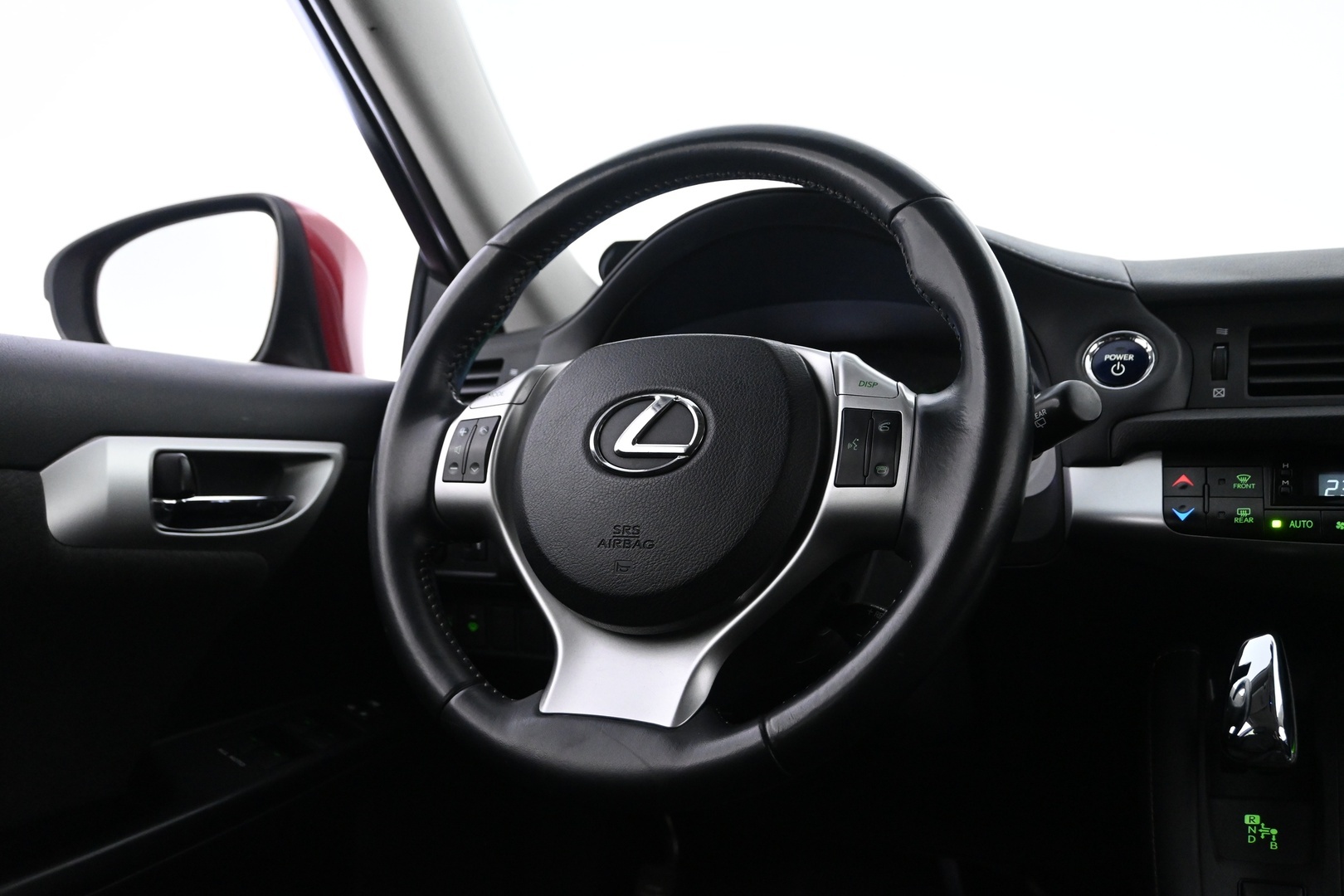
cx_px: 672
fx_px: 1232
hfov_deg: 57.2
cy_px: 448
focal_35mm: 33
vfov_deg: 40.0
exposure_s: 1/30
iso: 2500
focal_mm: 22
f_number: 4
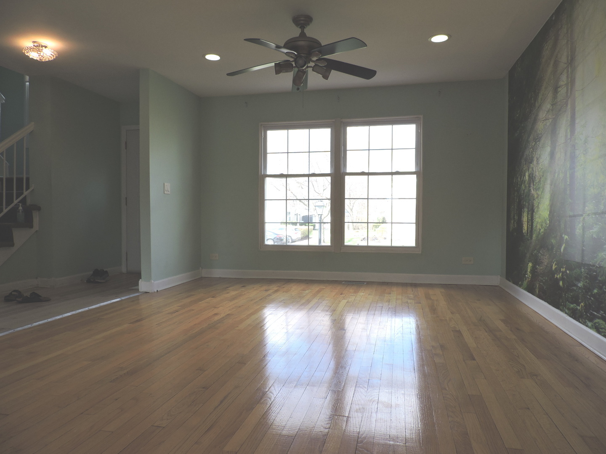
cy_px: 227
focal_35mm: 24
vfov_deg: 56.8
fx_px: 420
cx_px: 303
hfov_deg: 71.6
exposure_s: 1/125
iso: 100
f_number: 3
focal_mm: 4.3
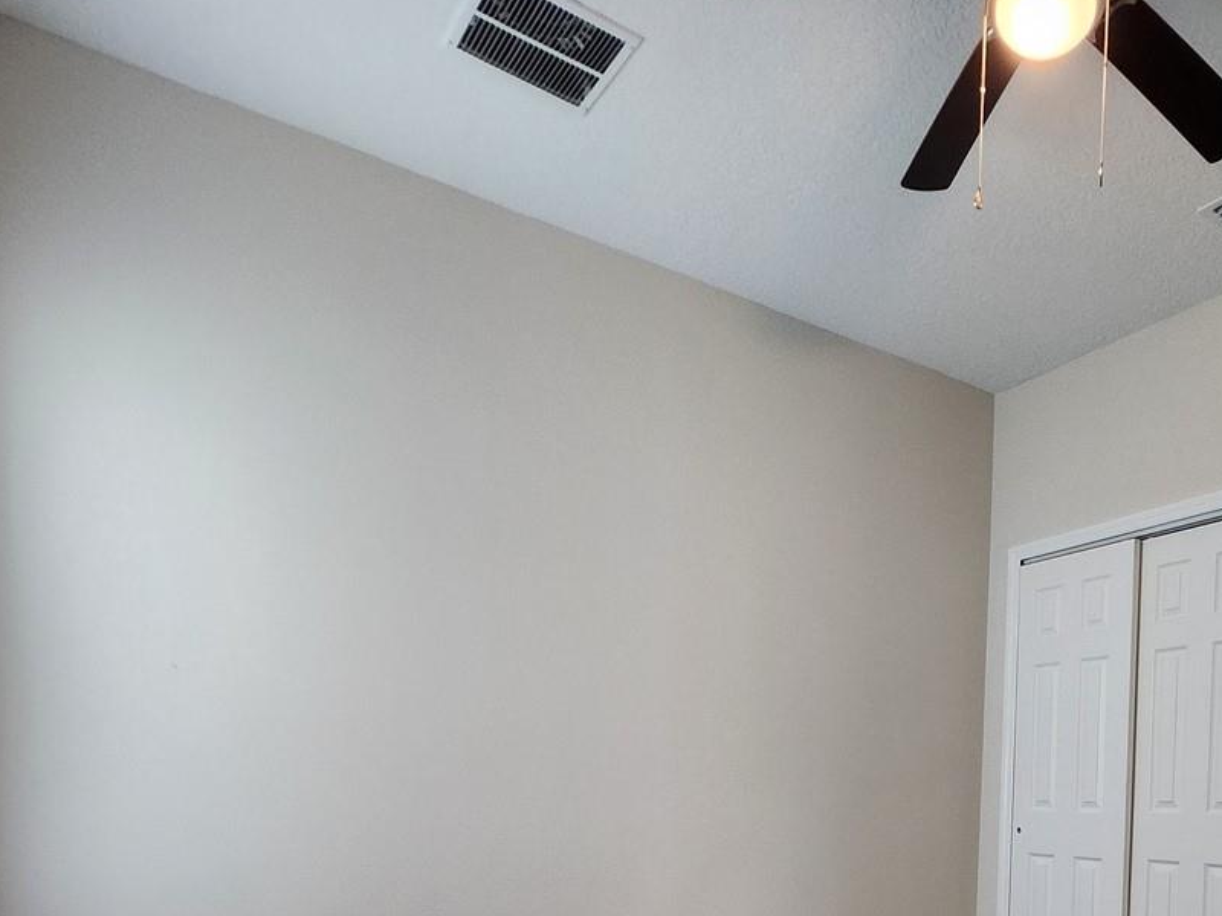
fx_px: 918
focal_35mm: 26
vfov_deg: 46.7
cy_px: 856
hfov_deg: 64.4
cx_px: 874
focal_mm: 1.74
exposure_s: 1/60
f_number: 2.2
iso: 250
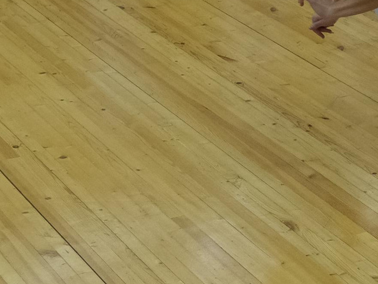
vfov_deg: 11.0
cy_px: 38
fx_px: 1463
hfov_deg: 14.4
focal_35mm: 134
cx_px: 425
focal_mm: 20.3
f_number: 4.2
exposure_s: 1/320
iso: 2500
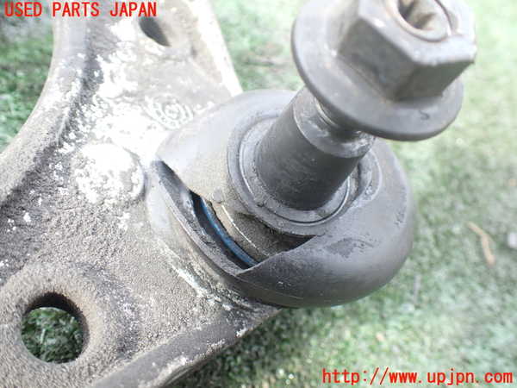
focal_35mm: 30
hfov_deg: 60.0
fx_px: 448
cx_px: 258
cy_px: 194
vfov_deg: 46.8
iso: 160
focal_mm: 5.4
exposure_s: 1/125
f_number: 2.3
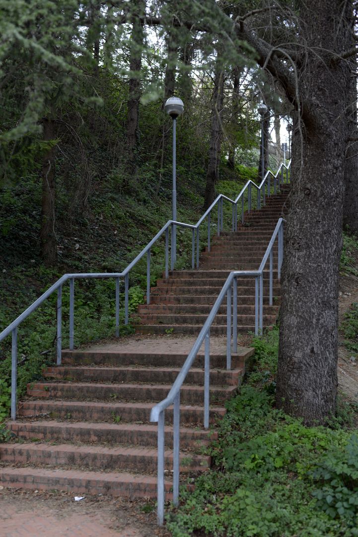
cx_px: 179
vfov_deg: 39.6
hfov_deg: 27.0
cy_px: 268
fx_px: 745
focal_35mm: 50
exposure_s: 1/60
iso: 100
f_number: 4
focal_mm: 50
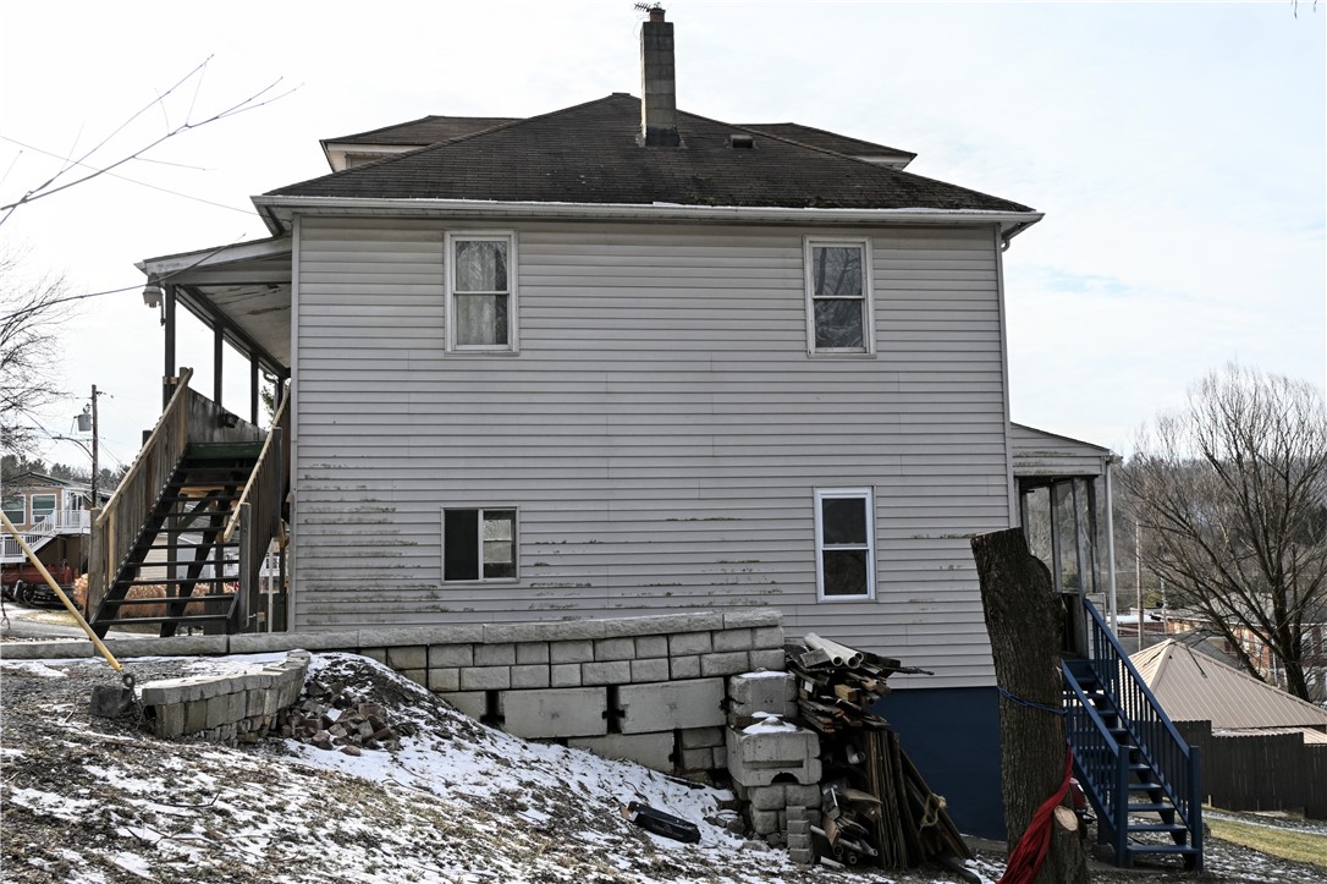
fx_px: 1216
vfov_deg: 39.9
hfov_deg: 57.2
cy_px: 442
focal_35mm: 33
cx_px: 664
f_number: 6.3
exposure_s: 1/320
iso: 100
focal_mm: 22
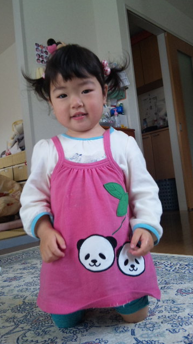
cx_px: 99
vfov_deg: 61.0
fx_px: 291
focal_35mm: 32
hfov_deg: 36.6
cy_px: 173
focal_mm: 4.82
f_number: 2.8
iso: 116
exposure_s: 1/33.3
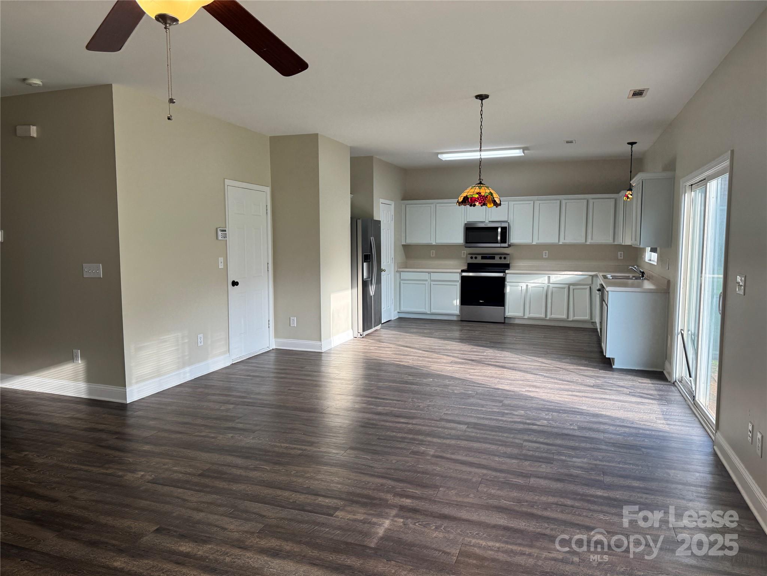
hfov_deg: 71.6
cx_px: 384
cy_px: 288
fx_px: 532
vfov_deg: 56.8
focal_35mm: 24
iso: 64
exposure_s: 1/176
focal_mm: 6.76
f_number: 1.78
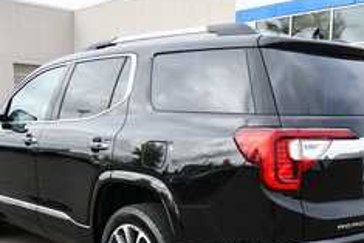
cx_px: 211
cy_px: 197
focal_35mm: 51
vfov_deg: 26.0
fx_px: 516
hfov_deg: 38.8
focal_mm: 20
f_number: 5.6
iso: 200
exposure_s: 1/250
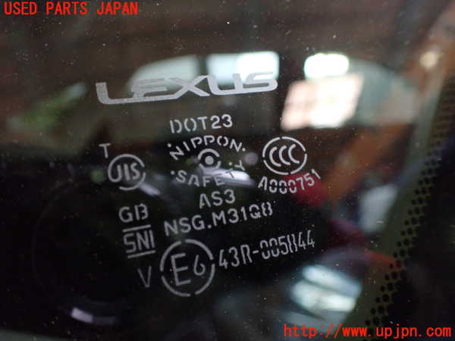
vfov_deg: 46.8
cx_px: 228
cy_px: 170
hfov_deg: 60.0
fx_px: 394
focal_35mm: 30
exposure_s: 1/30
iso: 1000
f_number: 2.3
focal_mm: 5.4
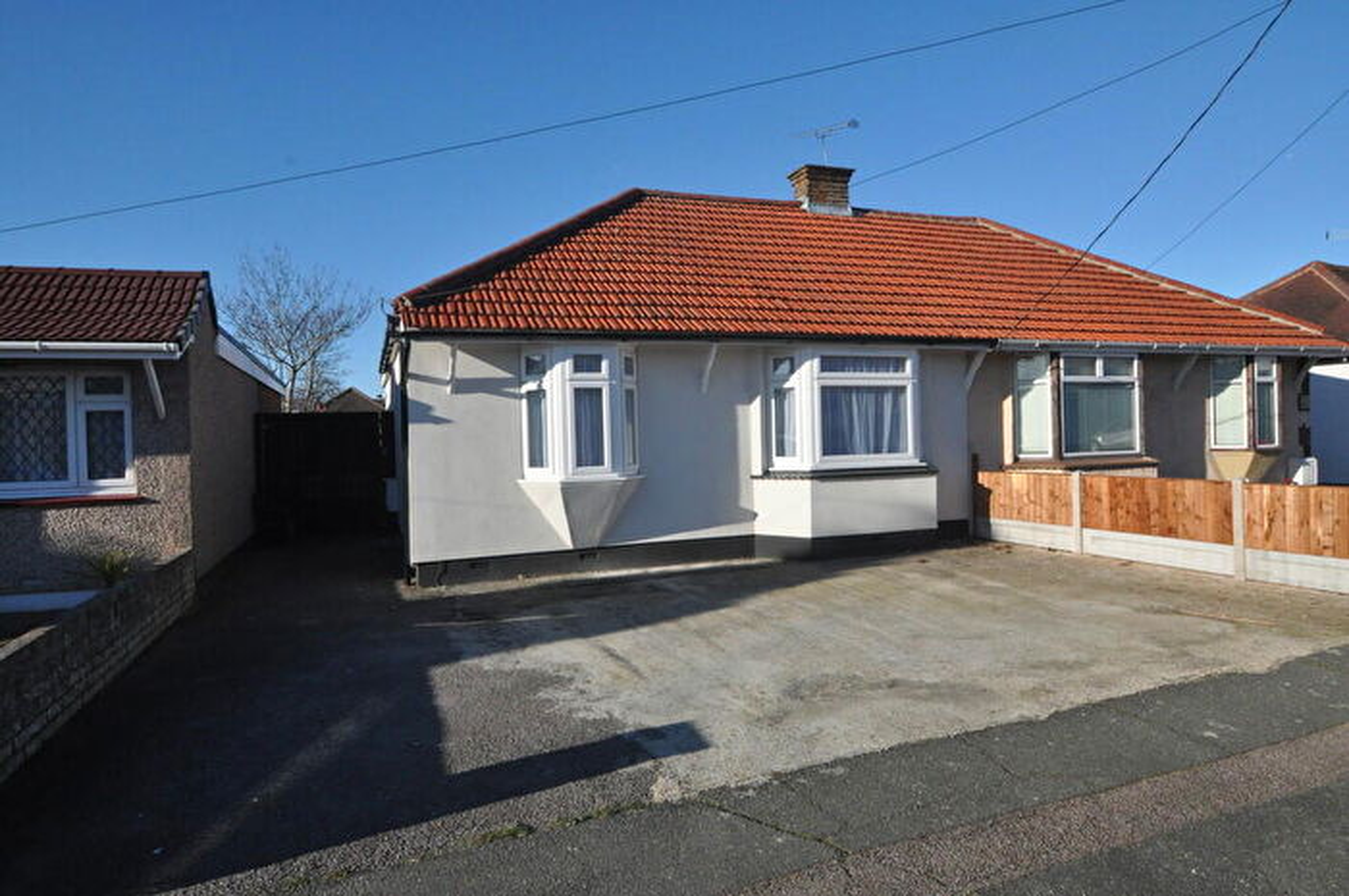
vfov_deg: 59.4
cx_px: 674
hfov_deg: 81.3
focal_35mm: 21
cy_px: 448
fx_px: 786
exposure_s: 1/1000
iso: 1000
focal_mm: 14
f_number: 16
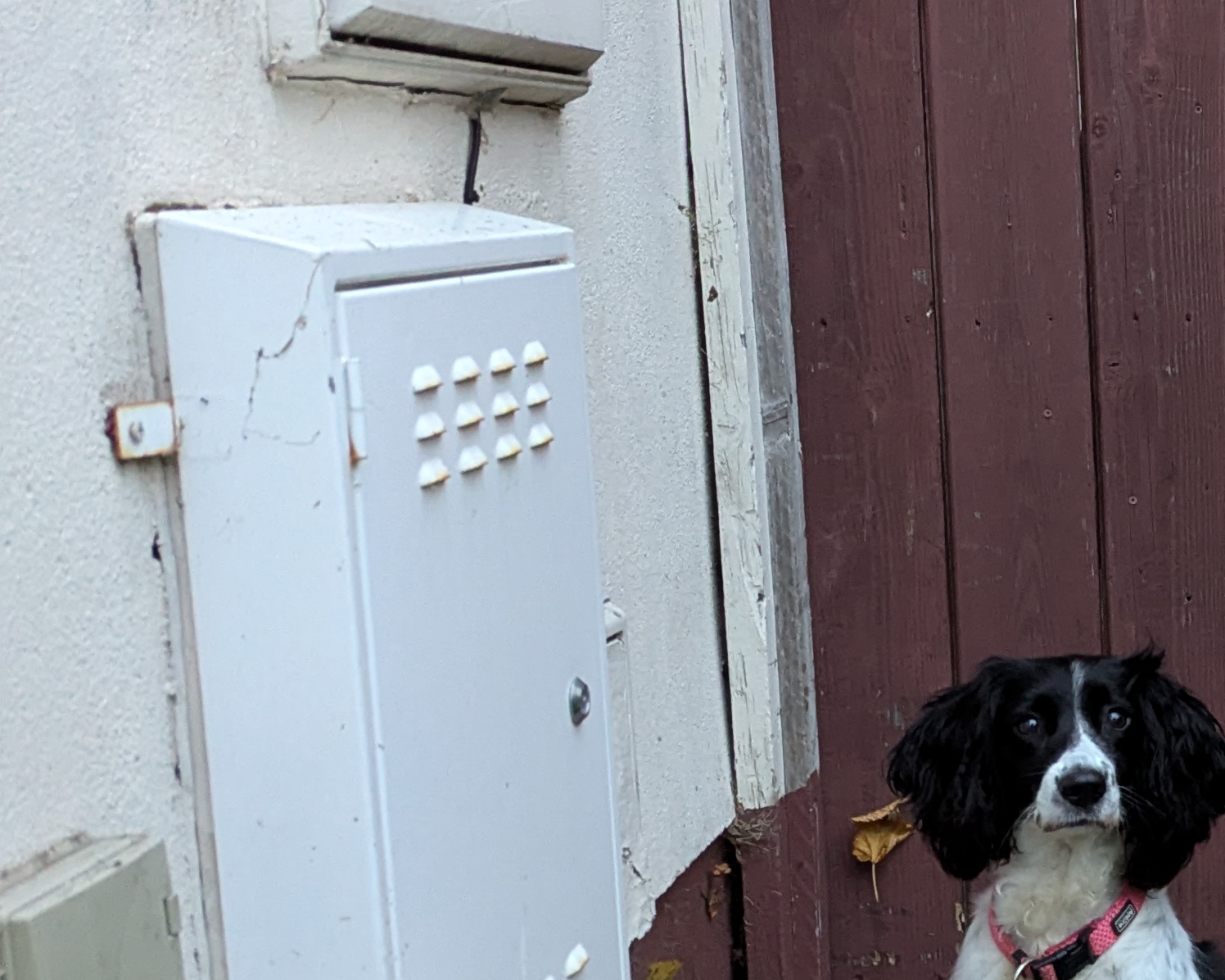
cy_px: 507
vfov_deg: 23.8
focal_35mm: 64
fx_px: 2320
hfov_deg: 25.0
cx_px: 1652
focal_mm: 6.81
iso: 1494
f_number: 1.85
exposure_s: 1/66.4
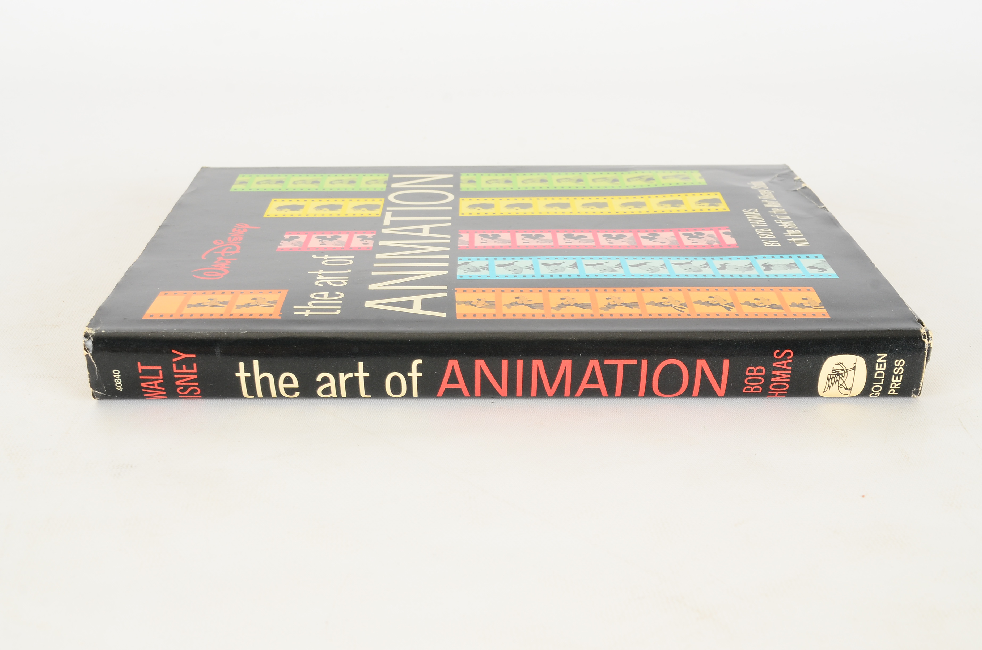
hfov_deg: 42.4
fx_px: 1266
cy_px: 325
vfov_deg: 28.8
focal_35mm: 46
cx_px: 491
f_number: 11
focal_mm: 31
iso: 320
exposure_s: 1/60
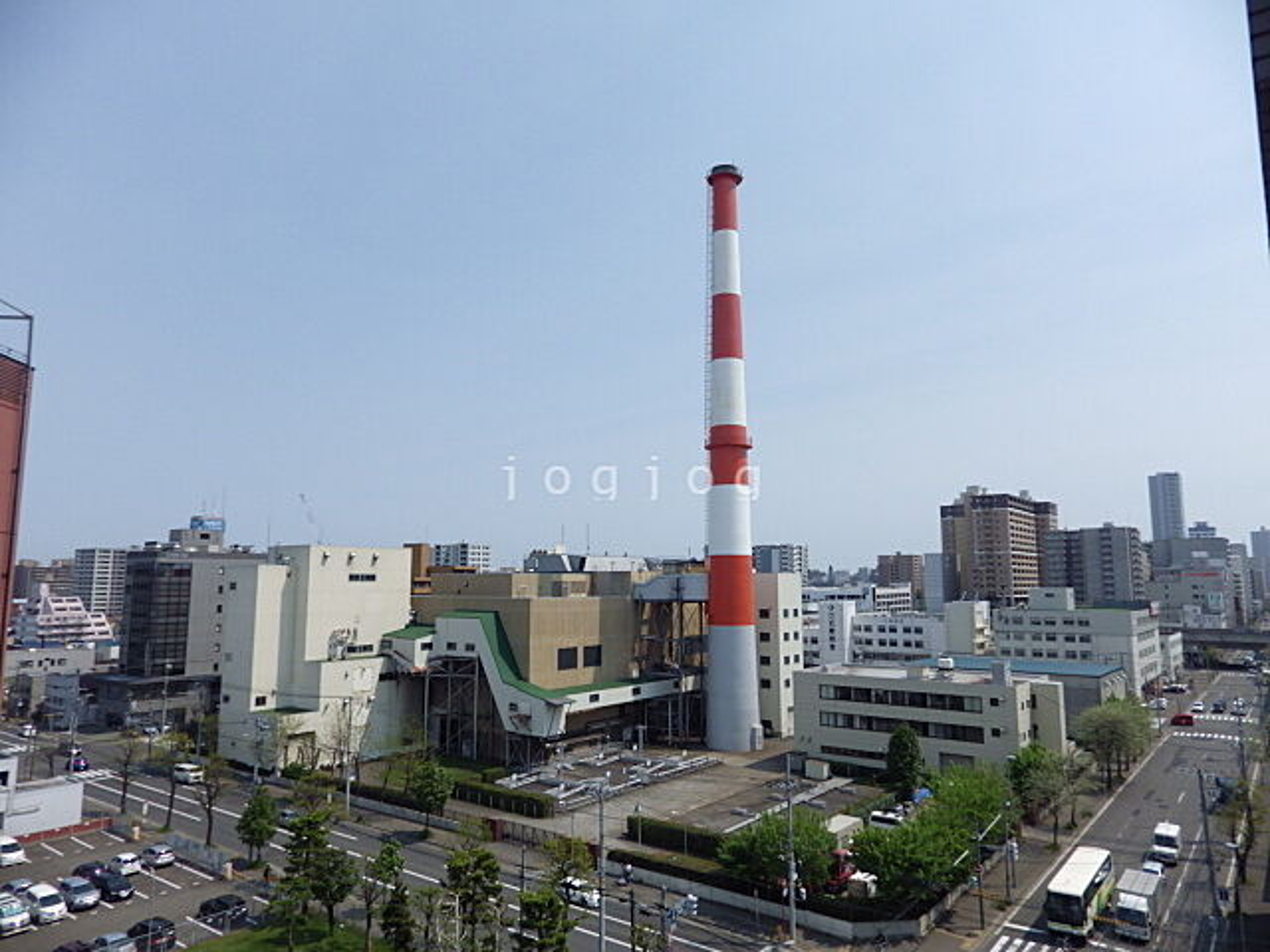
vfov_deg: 61.1
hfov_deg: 76.4
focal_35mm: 22
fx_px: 807
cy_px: 476
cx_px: 635
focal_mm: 4
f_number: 9.7
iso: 100
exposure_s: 1/200
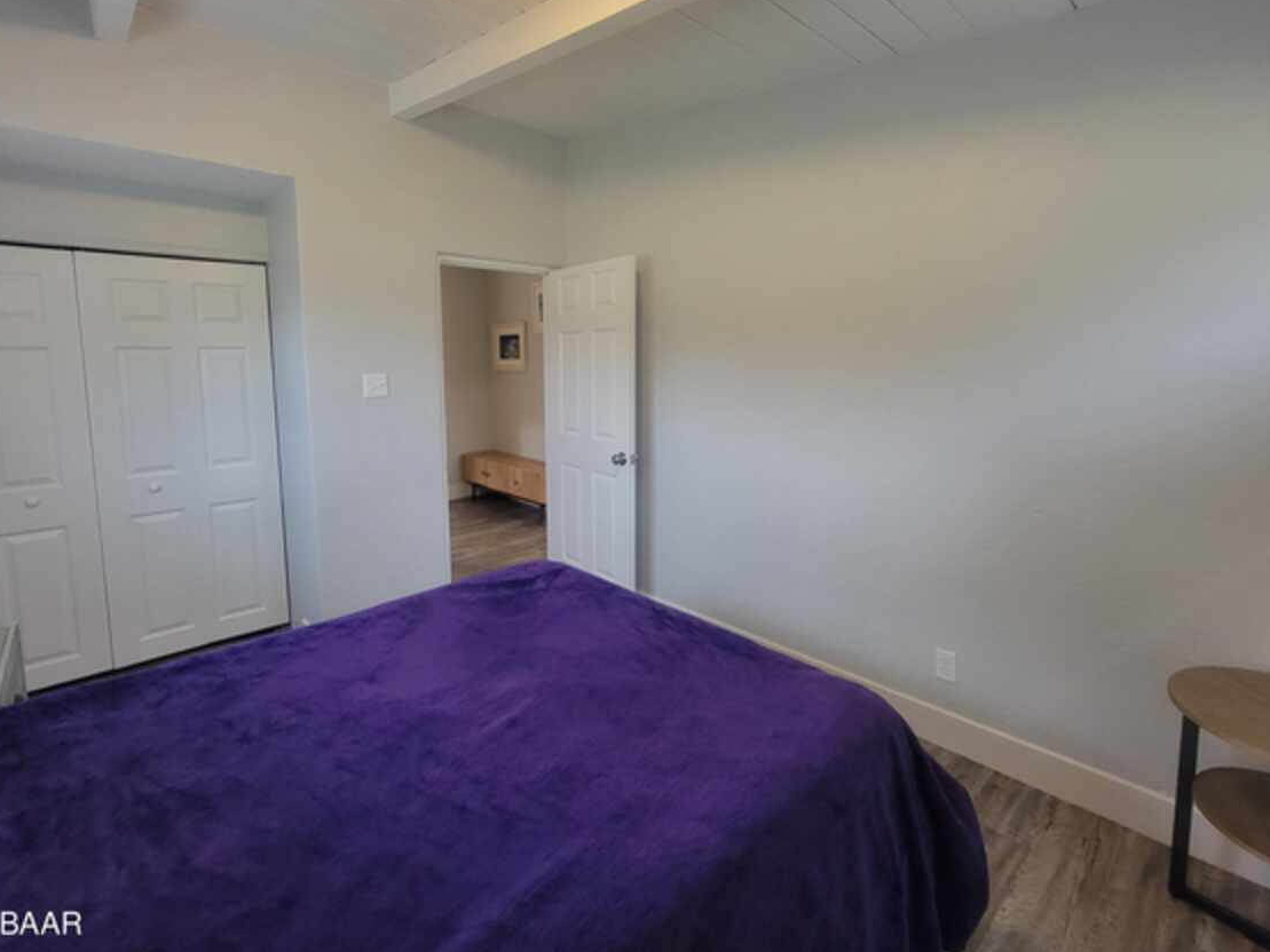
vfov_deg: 81.5
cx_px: 607
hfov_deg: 98.1
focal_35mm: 15
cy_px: 425
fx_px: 550
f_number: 2.2
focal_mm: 2.2
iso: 320
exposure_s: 1/60
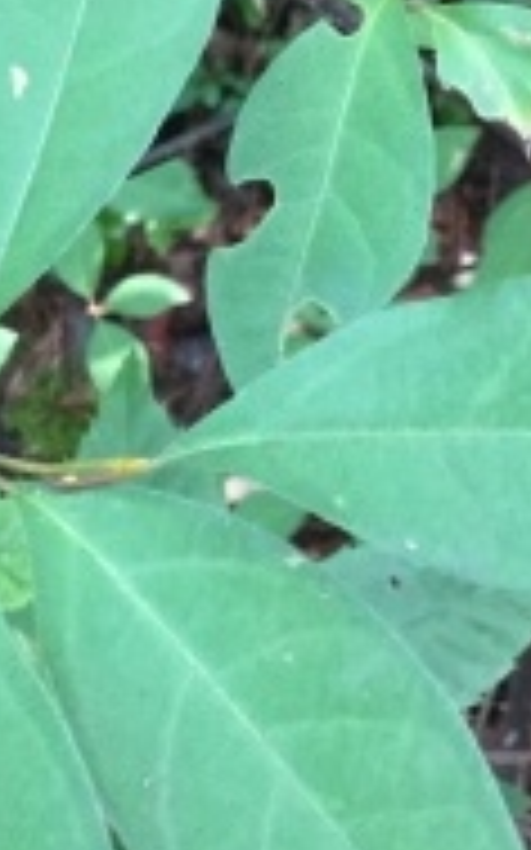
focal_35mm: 85
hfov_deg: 15.3
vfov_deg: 24.4
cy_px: 418
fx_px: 1970
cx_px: 115
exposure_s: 1/30
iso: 125
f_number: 2.4
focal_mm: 3.3
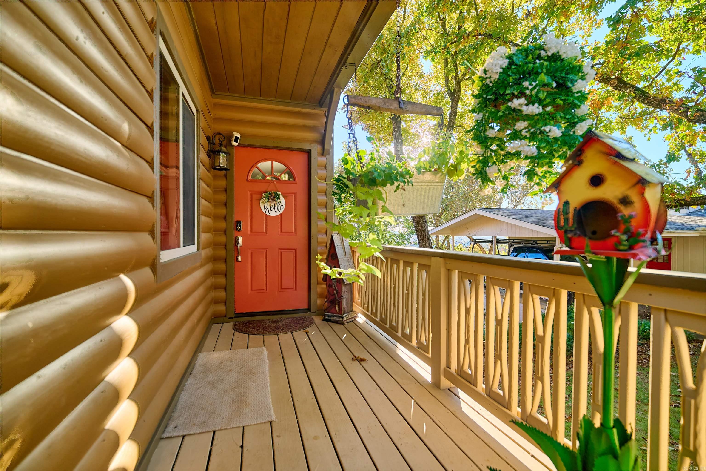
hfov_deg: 96.7
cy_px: 236
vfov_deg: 73.7
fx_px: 314
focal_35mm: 16
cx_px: 353
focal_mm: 16
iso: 250
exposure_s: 1/1000
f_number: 2.8
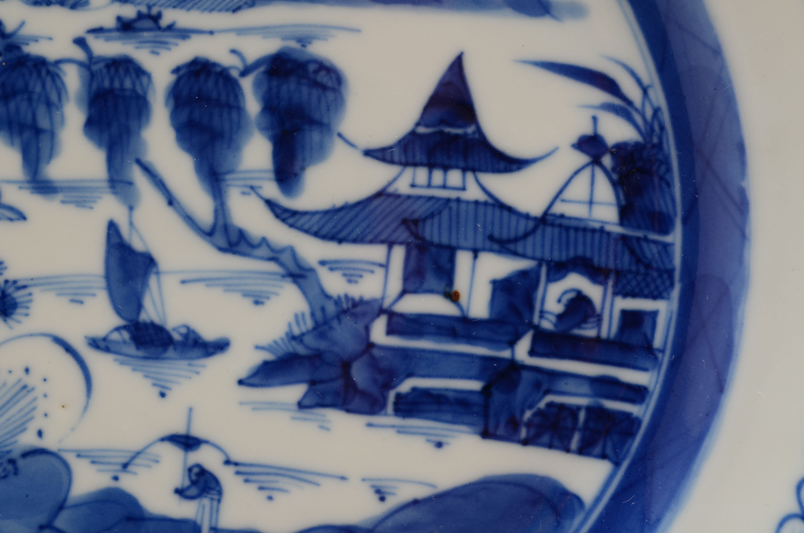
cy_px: 266
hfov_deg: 29.3
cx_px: 402
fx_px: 1538
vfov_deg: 19.6
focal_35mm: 69
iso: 100
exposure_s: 1/160
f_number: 18
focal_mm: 46
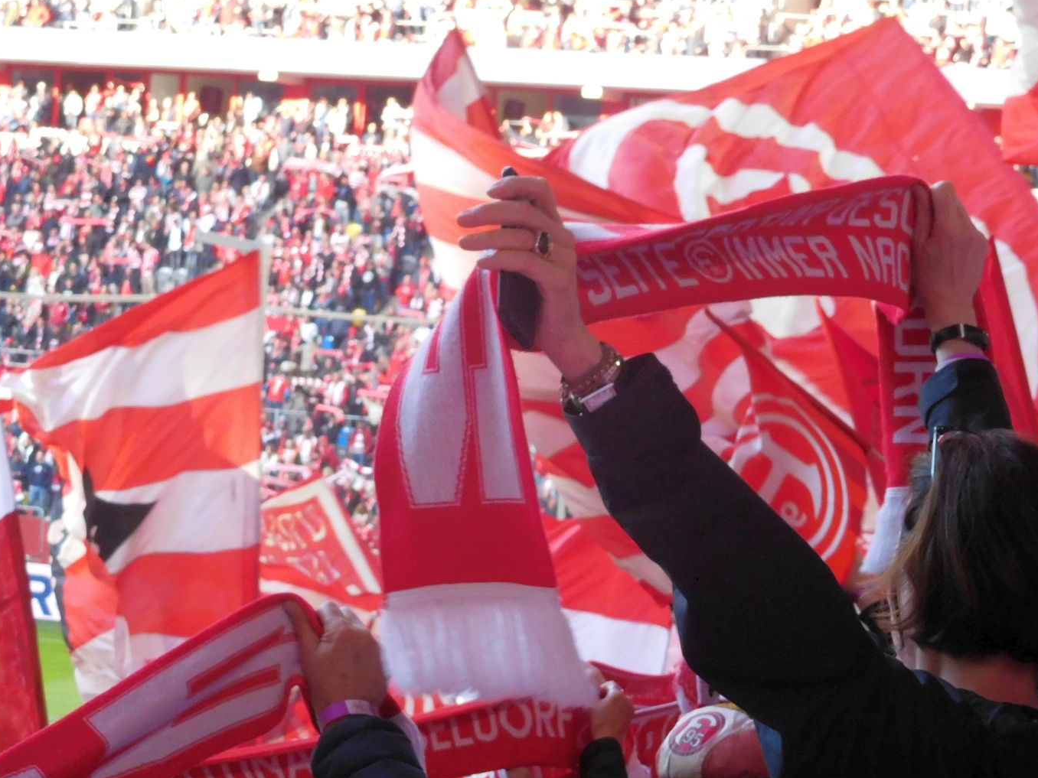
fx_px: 3538
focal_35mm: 118
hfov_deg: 16.7
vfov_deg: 12.5
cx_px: 559
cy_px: 473
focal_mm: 14.3
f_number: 4.6
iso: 400
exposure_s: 1/125
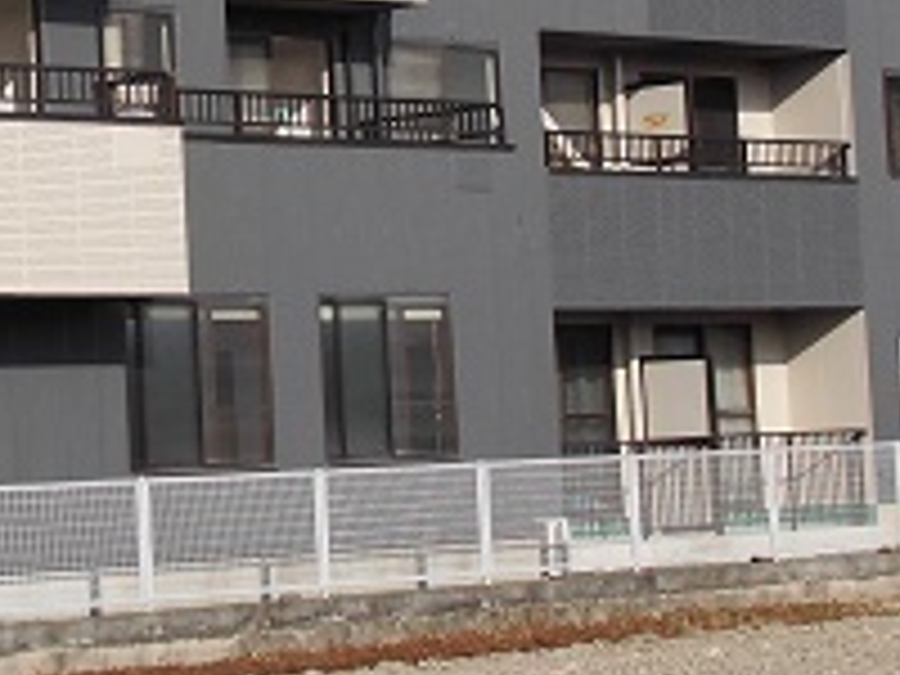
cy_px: 68
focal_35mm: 123
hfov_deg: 15.8
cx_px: 27
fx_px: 3198
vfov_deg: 12.0
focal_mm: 7.28
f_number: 10.44
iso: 80
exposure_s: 1/125
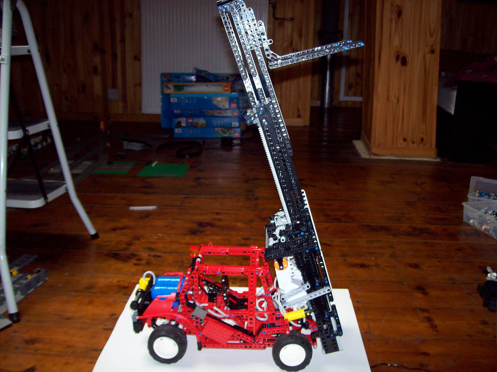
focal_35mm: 36
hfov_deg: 51.4
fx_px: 517
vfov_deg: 39.6
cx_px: 248
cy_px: 186
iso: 80
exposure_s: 1/64
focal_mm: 6
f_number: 2.7
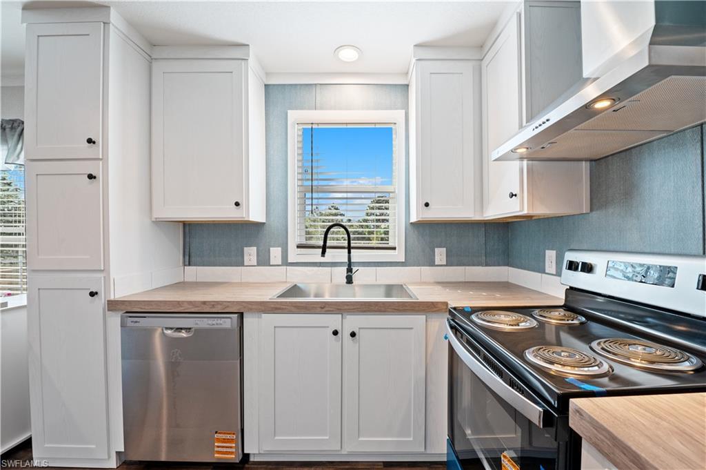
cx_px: 353
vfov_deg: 81.1
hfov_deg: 104.3
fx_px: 274
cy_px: 235
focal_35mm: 14
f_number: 8
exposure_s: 1/25
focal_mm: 14
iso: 200
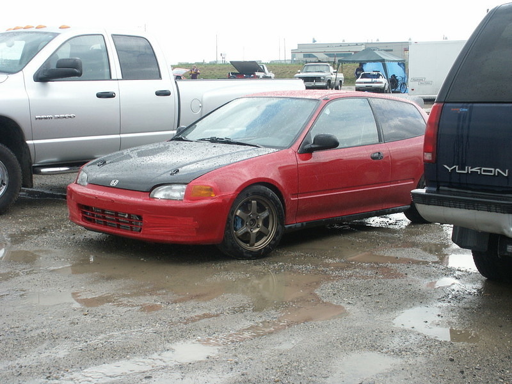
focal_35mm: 65
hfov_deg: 29.8
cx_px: 256
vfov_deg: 22.6
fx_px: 961
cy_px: 192
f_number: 8
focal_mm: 16.21
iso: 100
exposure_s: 1/90
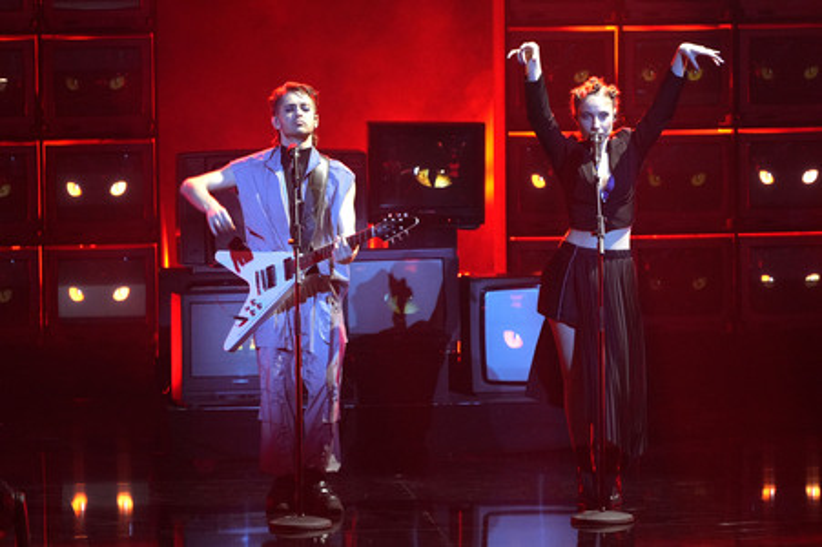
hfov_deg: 6.9
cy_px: 274
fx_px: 6845
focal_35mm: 300
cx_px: 411
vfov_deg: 4.6
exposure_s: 1/125
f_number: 5.6
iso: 2500
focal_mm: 200
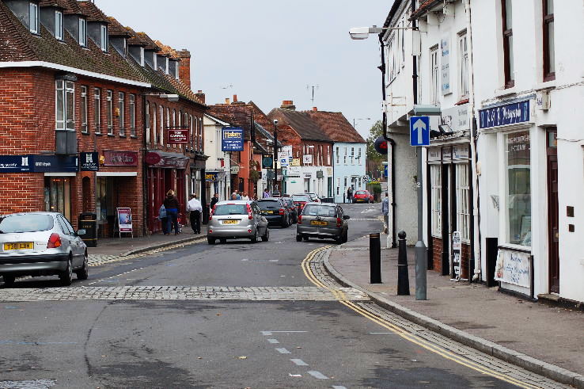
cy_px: 194
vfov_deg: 13.0
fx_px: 1702
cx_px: 292
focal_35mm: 105
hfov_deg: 19.5
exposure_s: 1/60
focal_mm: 70
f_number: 8
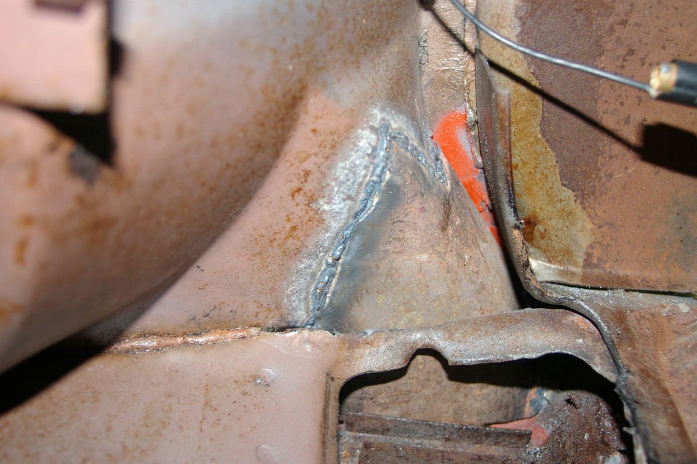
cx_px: 348
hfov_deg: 51.3
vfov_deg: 35.4
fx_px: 725
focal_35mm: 38
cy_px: 232
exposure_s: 1/45
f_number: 4
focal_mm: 25
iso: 200
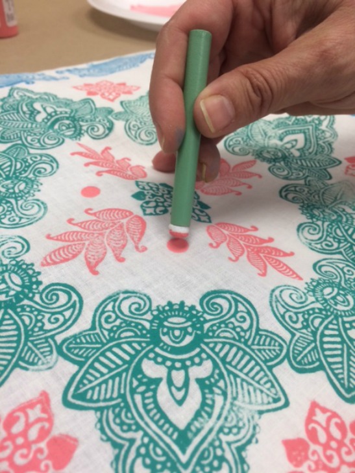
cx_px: 178
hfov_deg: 48.2
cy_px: 236
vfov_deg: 61.7
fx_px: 396
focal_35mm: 29
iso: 40
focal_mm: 4.15
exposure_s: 1/40
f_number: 2.2
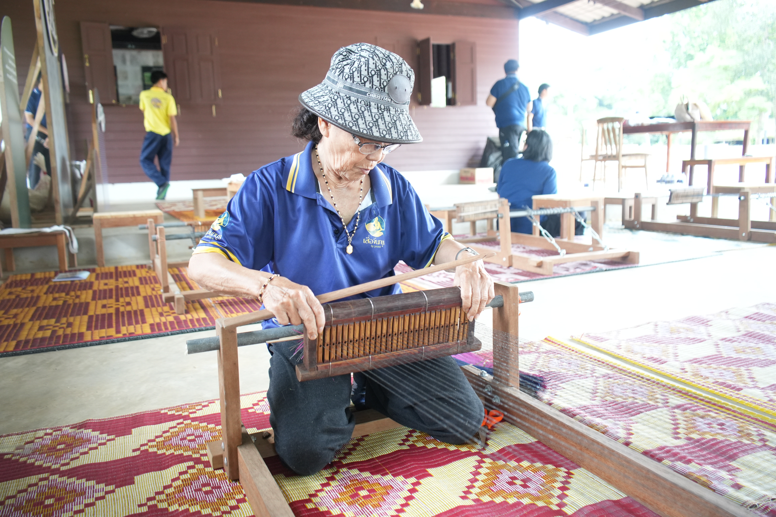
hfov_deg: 65.5
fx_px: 604
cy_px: 258
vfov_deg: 46.4
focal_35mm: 28
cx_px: 388
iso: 2500
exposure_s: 1/250
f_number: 3.5
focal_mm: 28
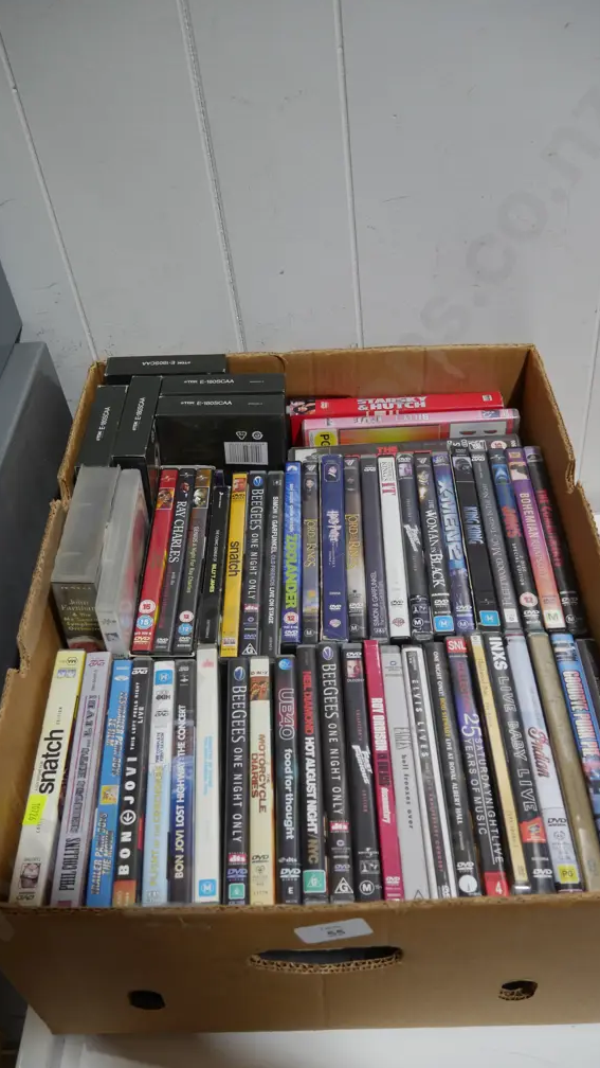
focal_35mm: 31
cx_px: 286
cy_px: 530
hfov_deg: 37.8
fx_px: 877
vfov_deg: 62.6
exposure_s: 1/125
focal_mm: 14
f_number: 3.5
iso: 200
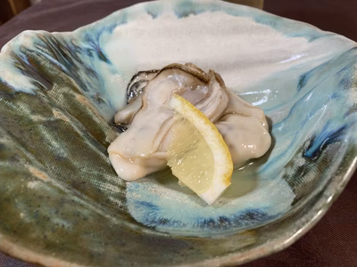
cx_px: 178
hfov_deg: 63.4
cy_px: 134
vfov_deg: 49.7
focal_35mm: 28
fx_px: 289
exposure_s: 1/60
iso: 100
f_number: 1.8
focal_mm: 3.99
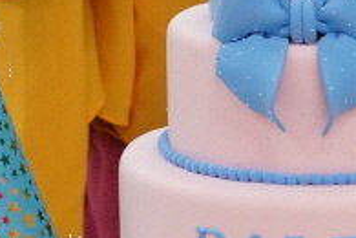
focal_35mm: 307
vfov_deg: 4.4
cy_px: -361
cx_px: 298
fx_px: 3036
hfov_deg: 6.7
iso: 2500
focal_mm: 50
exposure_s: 1/125
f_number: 6.3
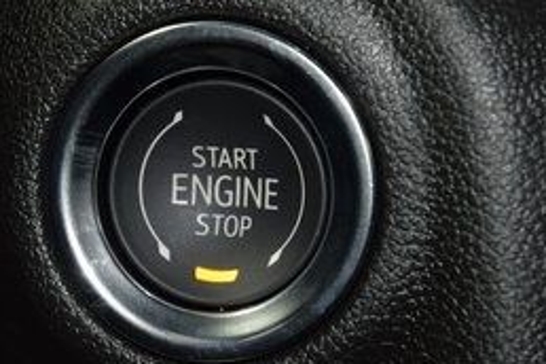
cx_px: 201
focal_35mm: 260
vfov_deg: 5.3
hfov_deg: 7.9
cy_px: 177
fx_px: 3943
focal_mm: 70
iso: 640
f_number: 4.5
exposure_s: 1/25
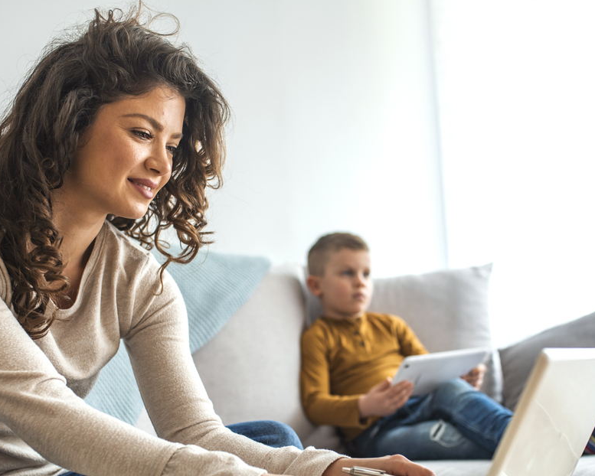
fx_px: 934
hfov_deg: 35.3
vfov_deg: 28.5
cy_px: 306
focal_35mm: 53
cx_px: 312
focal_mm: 35
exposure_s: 1/100
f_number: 2.5
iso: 250
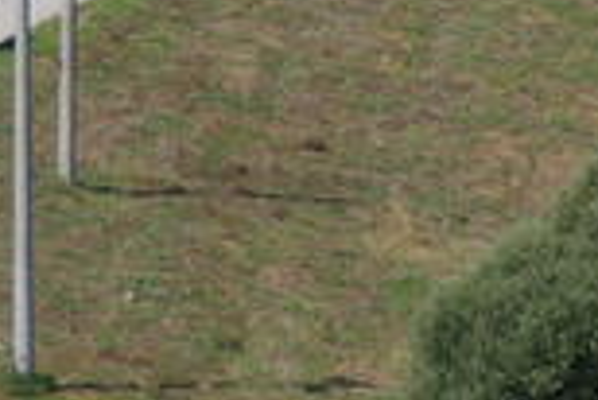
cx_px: 136
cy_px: 25
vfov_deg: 1.1
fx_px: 20234
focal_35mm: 1217
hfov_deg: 1.7
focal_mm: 250
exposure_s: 1/250
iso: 100
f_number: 8
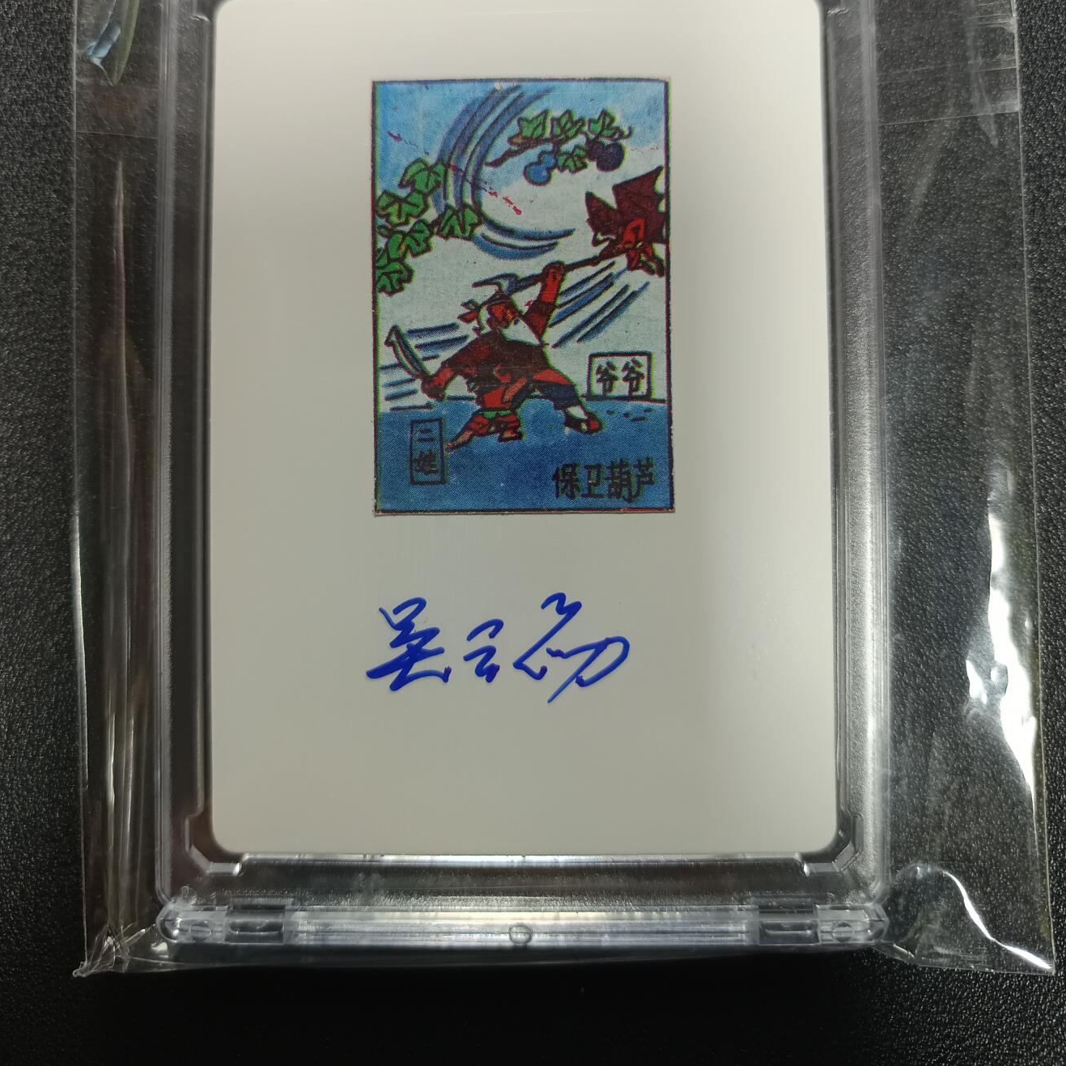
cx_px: 536
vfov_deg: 55.0
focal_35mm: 29
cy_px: 400
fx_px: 1010
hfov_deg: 55.6
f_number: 1.7
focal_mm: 5.31
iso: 966
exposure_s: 1/50
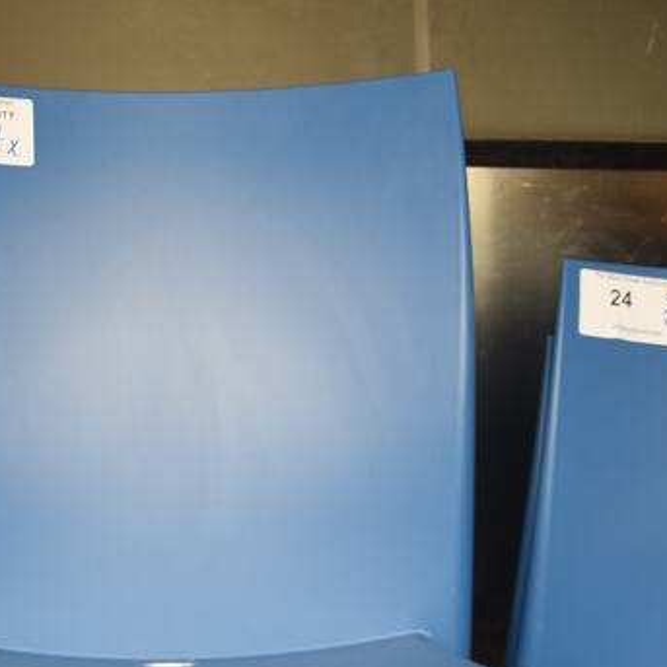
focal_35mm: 68
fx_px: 1482
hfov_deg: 25.2
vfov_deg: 23.3
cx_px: 196
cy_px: 790
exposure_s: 1/200
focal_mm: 20
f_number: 3.5
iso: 800
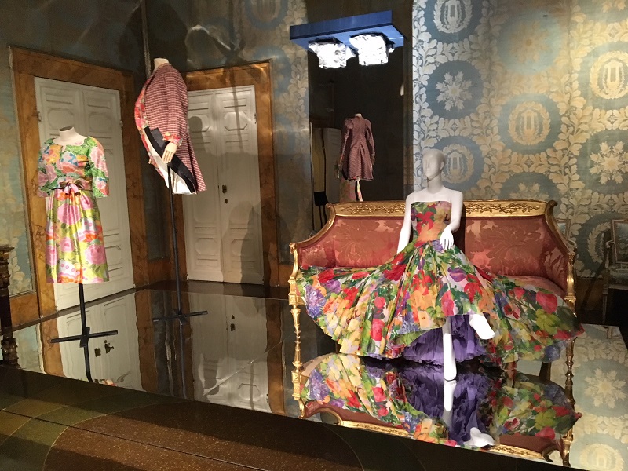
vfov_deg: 48.2
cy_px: 236
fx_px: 526
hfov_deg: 61.7
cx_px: 314
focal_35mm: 29
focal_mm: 4.15
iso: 250
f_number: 2.2
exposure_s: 1/17
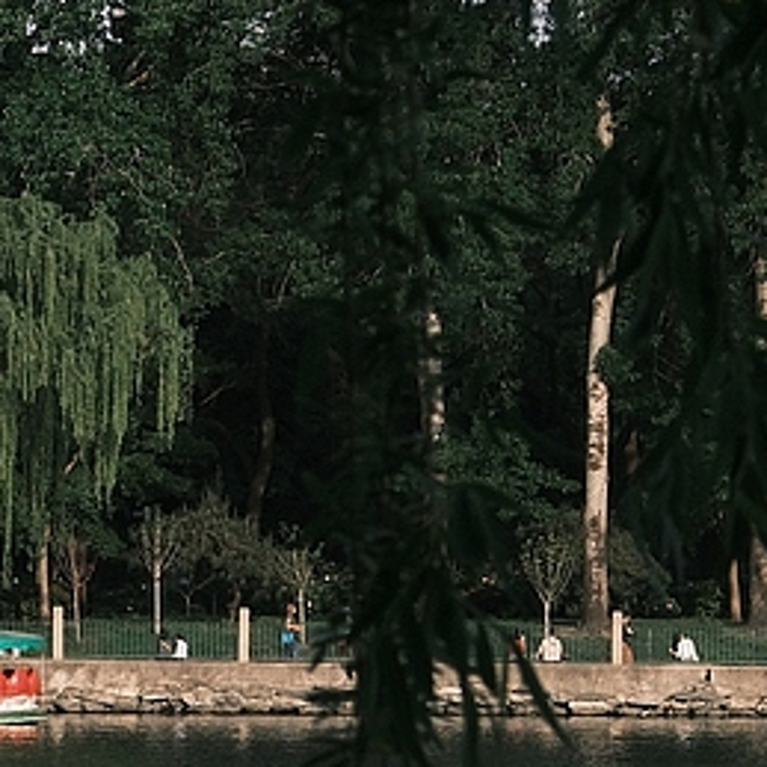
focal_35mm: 349
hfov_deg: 5.0
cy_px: 1118
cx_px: -548
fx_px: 8749
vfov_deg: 5.0
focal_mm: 55
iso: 1000
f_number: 11
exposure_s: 1/1000
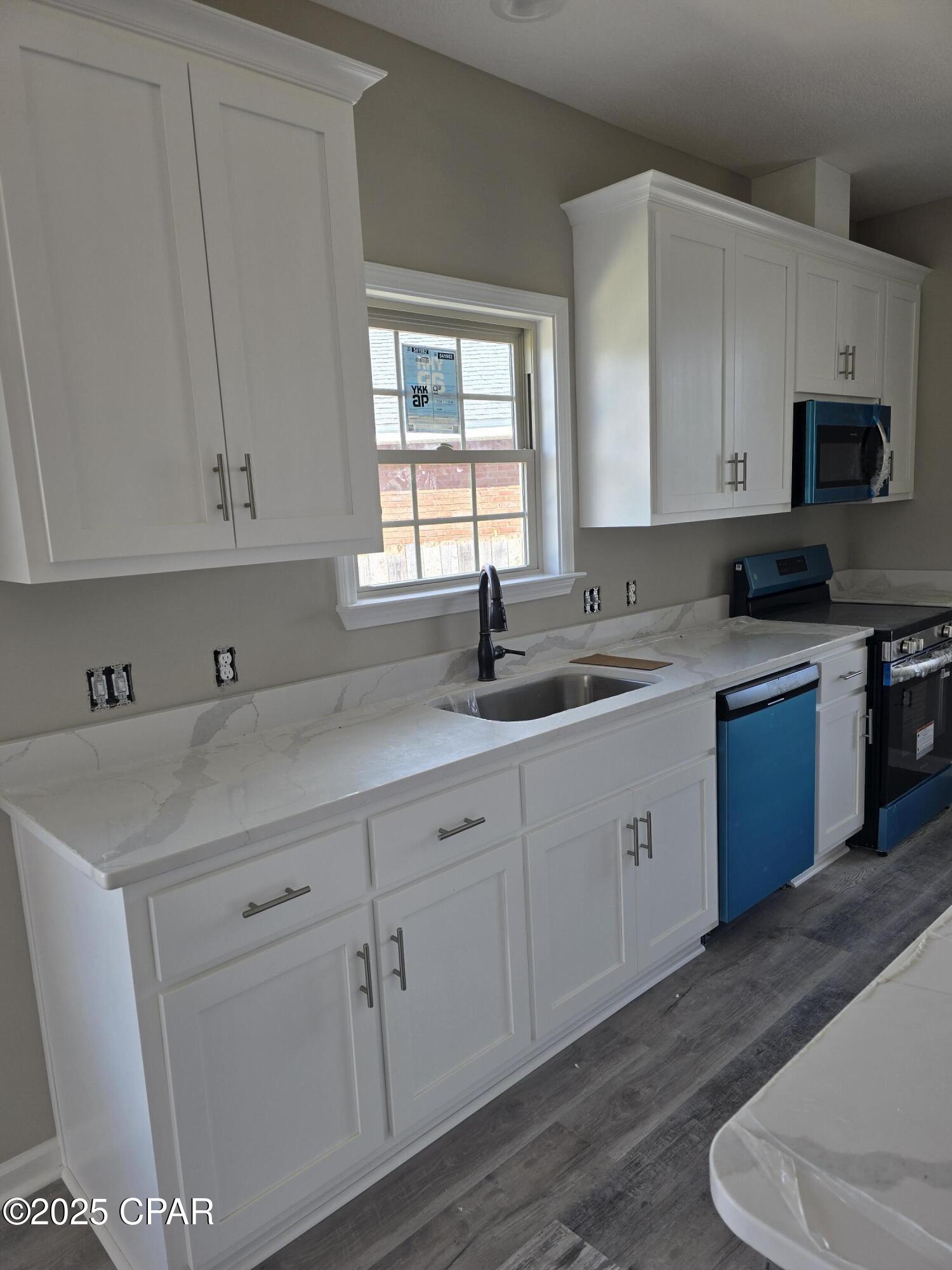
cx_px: 476
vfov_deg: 73.9
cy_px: 635
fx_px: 843
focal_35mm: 23
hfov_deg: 58.9
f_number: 1.7
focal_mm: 6.3
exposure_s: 1/180
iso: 40
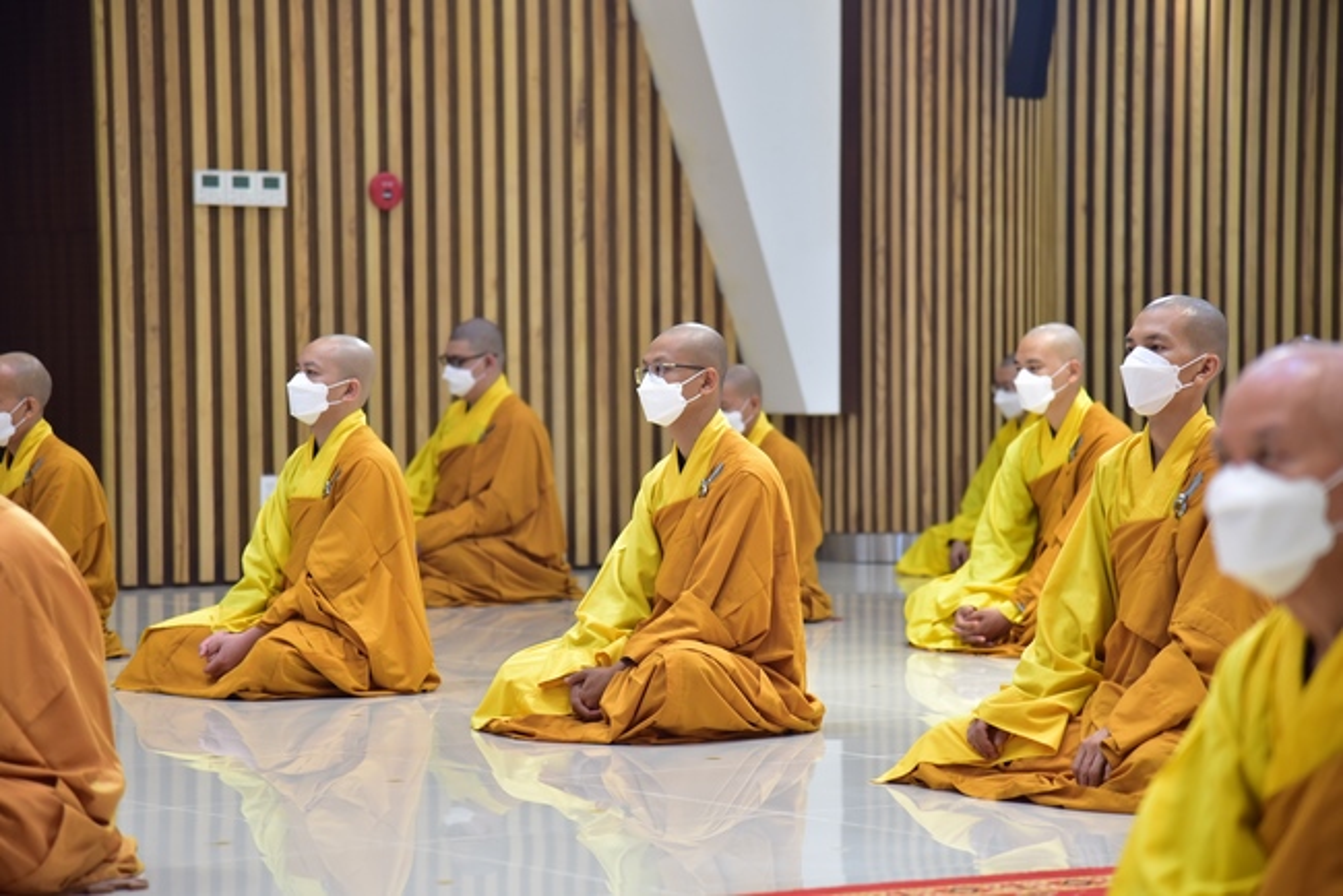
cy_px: 448
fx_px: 4478
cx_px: 672
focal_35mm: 120
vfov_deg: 11.4
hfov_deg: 17.1
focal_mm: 120
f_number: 4
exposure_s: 1/60
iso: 1250
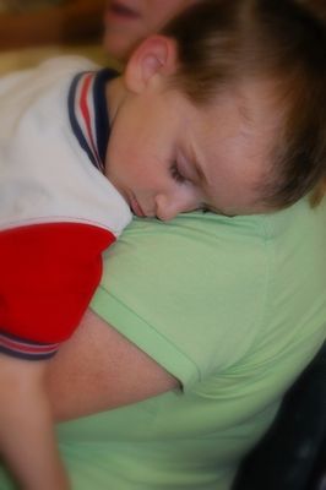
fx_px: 1122
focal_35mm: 82
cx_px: 163
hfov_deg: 16.5
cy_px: 245
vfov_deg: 24.6
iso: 1600
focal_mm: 55
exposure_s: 1/100
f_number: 5.6
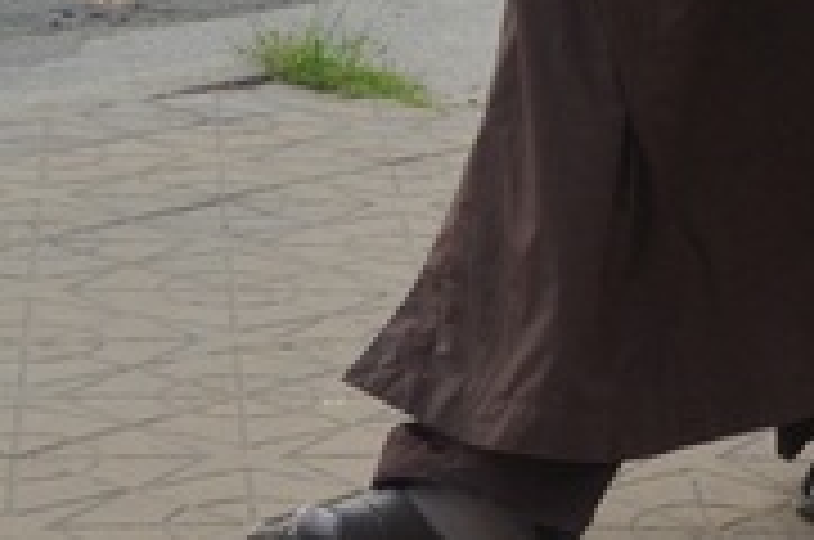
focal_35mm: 189
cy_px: -385
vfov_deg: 7.1
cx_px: 1165
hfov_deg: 10.6
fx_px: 4261
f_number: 13
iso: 1000
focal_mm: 35
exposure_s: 1/640
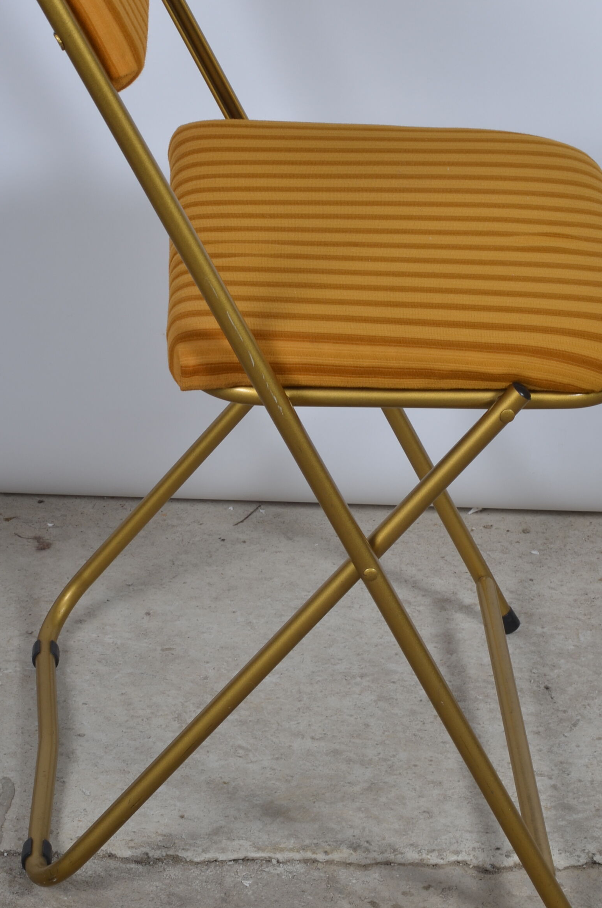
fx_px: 2998
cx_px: 281
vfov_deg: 17.2
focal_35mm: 119
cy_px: 286
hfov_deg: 11.5
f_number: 11
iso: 100
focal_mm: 50
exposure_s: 1/160
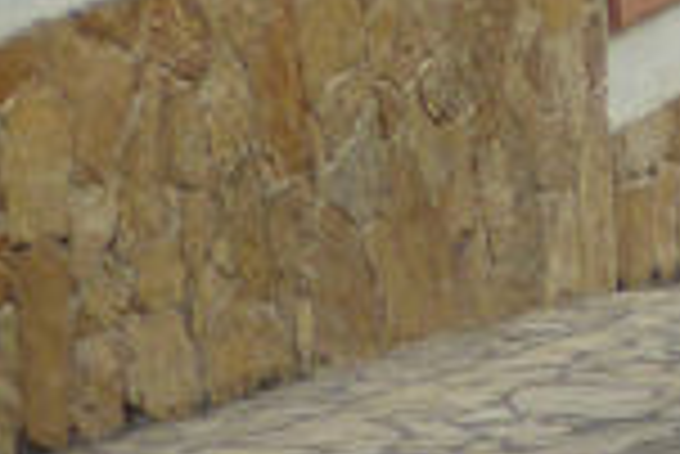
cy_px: -432
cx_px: 2517
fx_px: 5464
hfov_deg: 6.2
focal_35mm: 289
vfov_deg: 4.7
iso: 100
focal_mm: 6.3
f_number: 3.7
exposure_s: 1/250
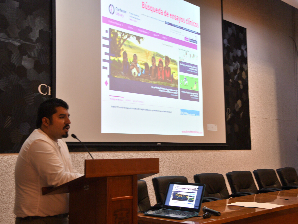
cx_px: 141
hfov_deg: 42.9
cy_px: 112
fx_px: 379
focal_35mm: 44
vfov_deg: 32.9
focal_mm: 40
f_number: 4.5
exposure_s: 1/8
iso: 250
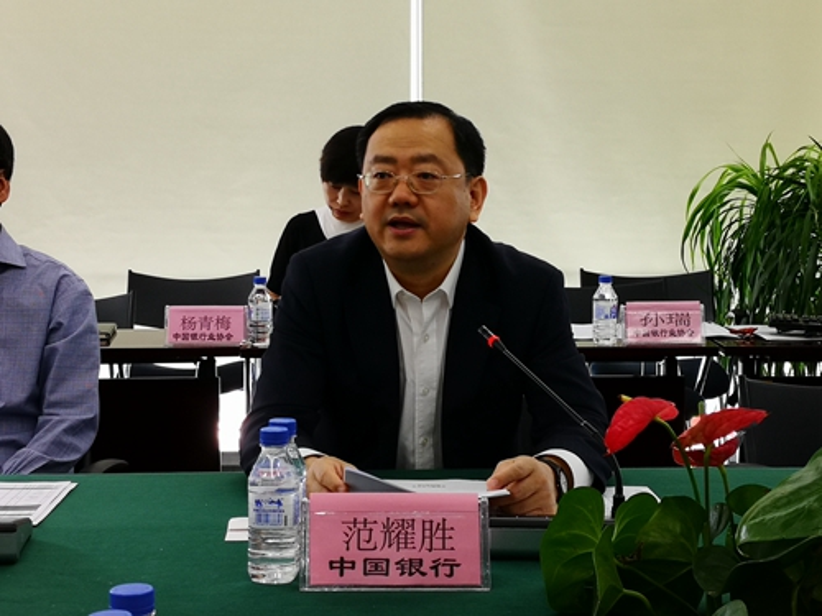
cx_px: 411
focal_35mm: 62
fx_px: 1472
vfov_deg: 23.7
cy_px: 308
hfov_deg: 31.2
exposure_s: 1/50
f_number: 1.6
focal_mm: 3.95
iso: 100
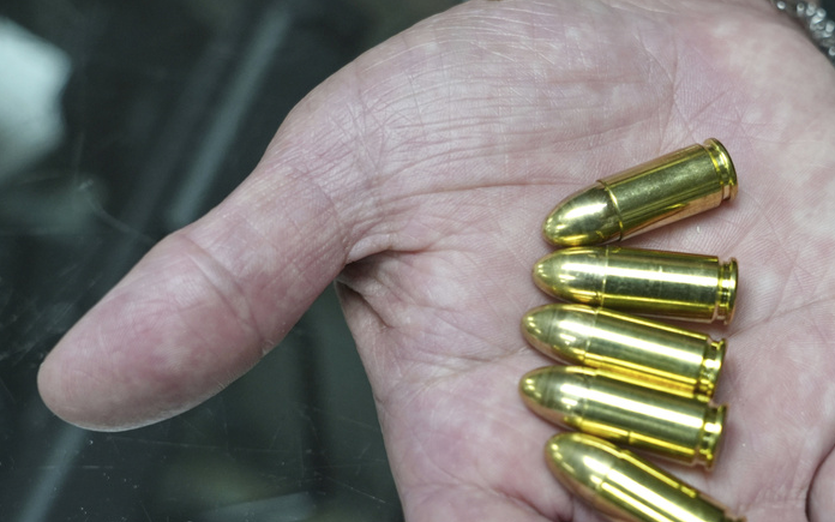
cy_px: 350
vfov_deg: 16.7
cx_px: 602
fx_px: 1775
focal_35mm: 78
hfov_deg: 26.2
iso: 1000
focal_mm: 52
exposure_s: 1/125
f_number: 5.6
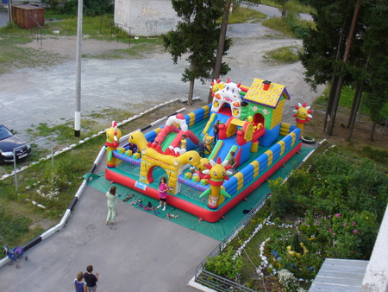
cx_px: 194
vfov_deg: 34.4
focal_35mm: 42
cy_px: 146
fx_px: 471
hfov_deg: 44.8
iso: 80
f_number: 2.9
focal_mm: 7
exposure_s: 1/250
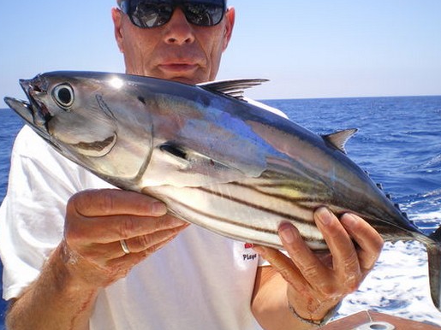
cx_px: 244
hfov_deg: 42.9
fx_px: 560
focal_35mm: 44
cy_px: 130
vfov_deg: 32.7
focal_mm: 6.3
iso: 50
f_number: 4.6
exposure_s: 1/320
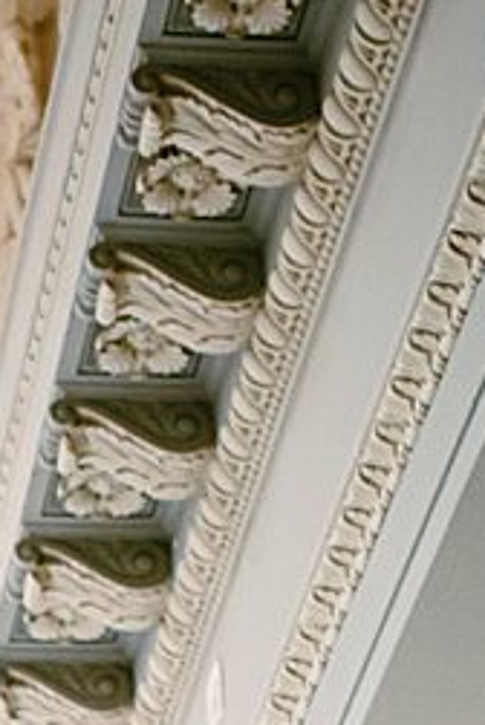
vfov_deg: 9.5
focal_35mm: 196
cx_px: -471
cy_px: 1655
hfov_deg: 6.8
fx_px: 3950
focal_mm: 35
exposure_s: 1/160
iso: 800
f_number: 1.8
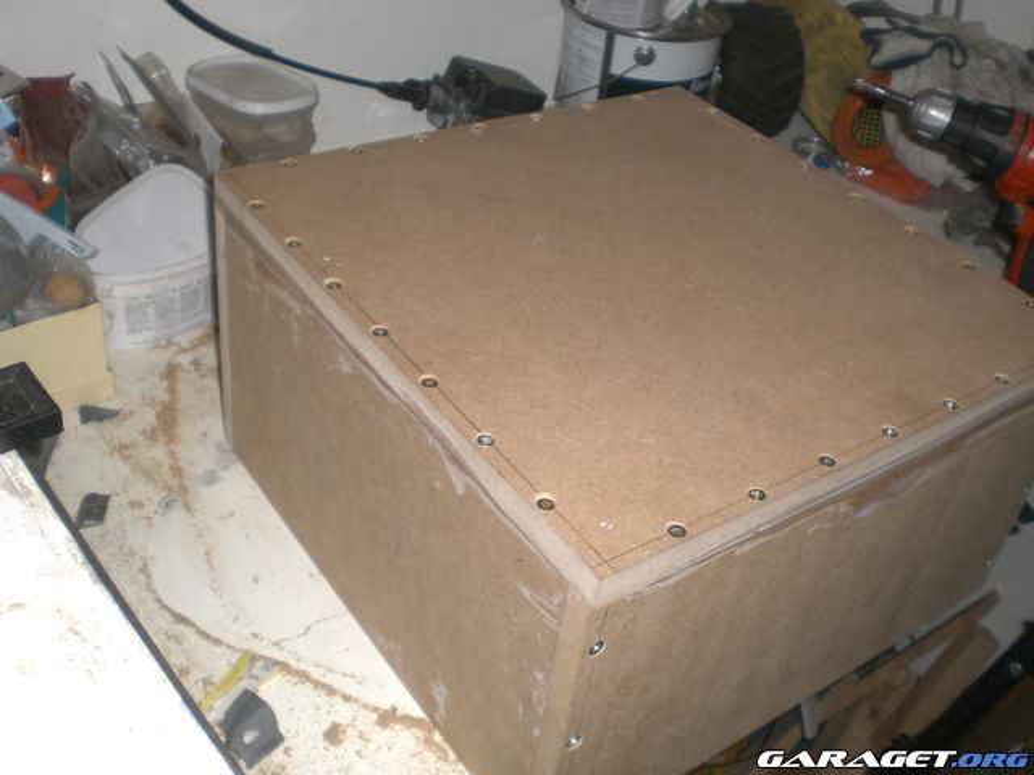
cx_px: 517
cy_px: 388
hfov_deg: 49.0
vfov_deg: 37.7
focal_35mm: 38
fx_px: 1135
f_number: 3.1
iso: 100
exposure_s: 1/60
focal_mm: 6.3
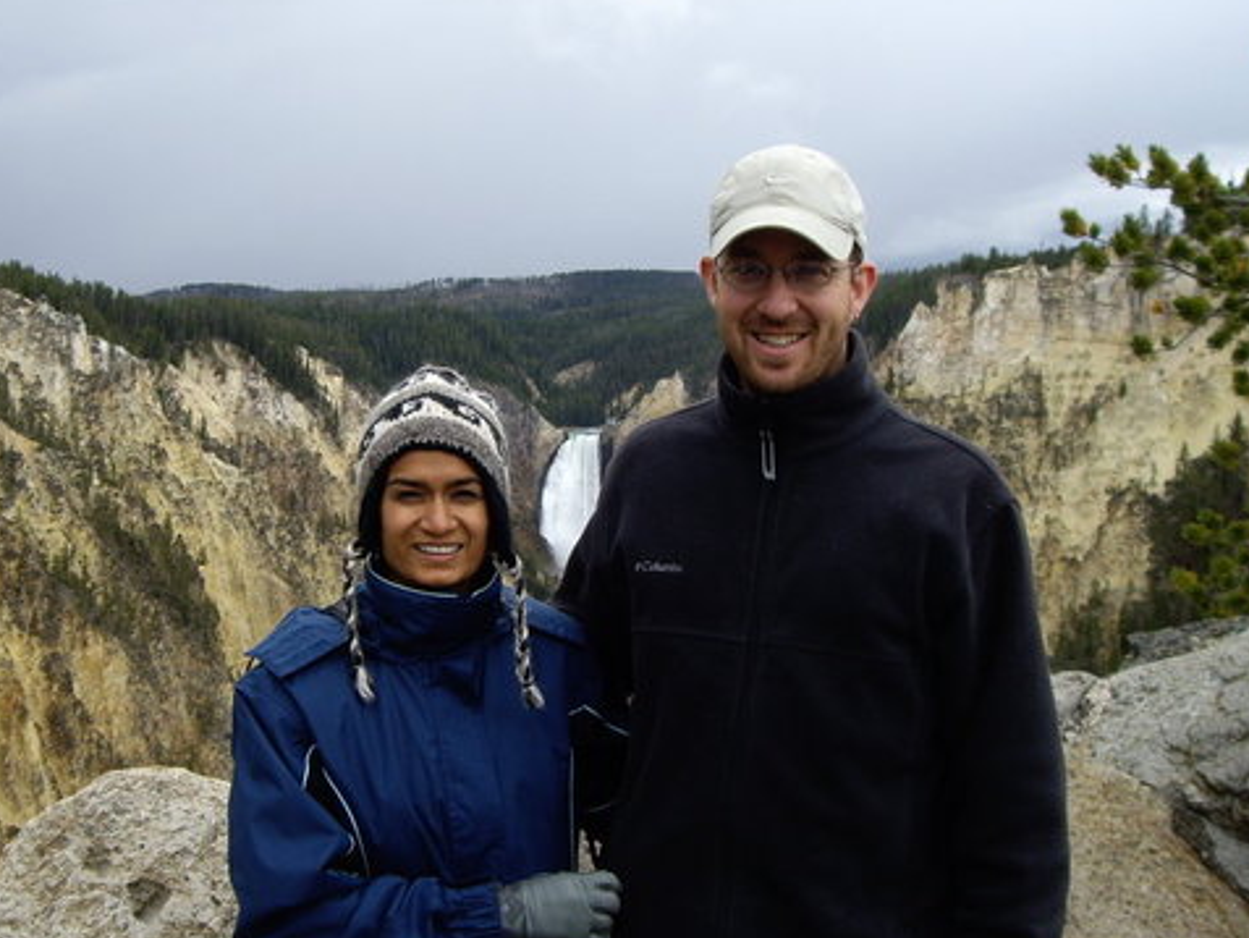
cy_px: 466
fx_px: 1841
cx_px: 484
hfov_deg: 37.3
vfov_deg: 28.6
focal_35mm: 51
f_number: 4.3
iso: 50
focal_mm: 6.2
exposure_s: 1/125
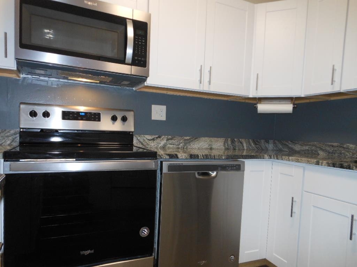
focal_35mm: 25
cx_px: 178
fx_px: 258
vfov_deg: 54.9
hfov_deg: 69.4
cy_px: 134
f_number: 3.2
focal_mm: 4.5
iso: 200
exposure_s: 1/25
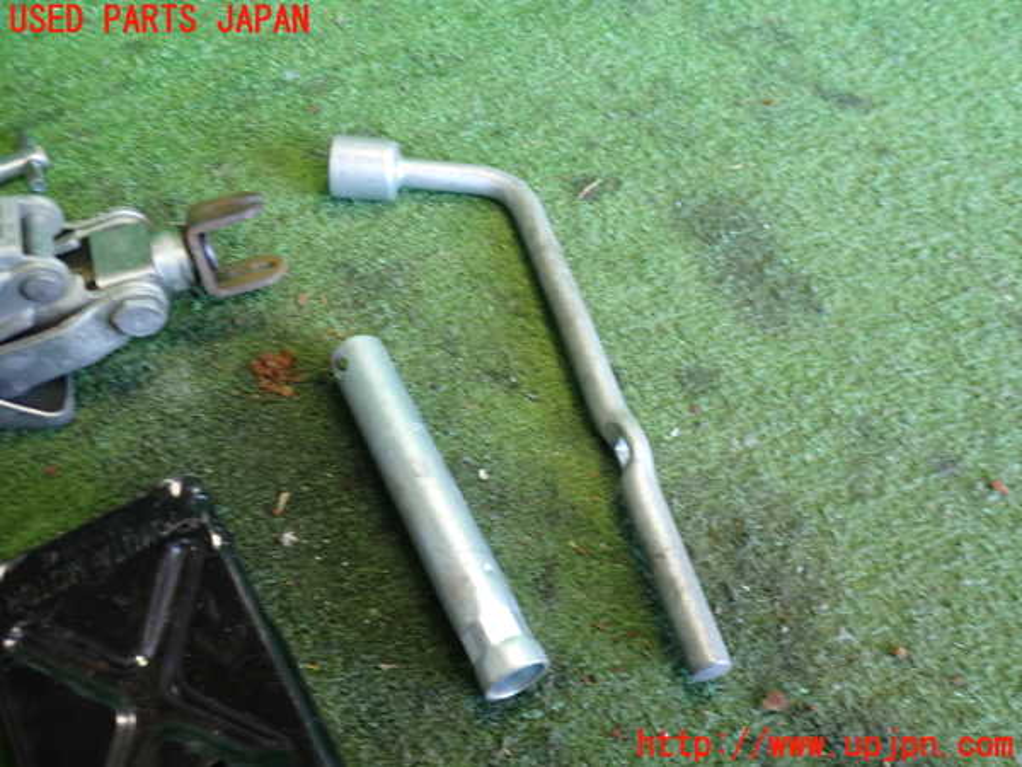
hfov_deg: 60.0
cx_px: 511
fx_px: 886
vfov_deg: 46.8
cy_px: 384
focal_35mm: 30
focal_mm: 5.4
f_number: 2.3
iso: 250
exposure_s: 1/30
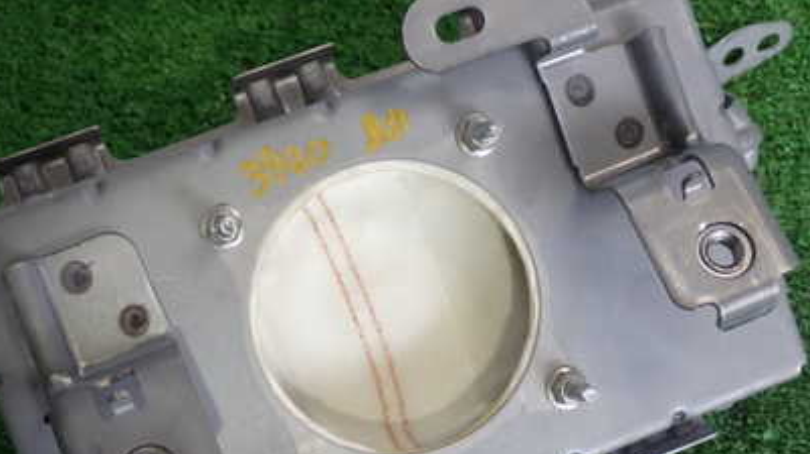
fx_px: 1331
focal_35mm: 62
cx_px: 319
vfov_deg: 19.3
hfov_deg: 33.7
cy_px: 321
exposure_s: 1/60
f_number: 2.7
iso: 200
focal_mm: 6.83
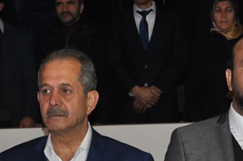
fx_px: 989
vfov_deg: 9.2
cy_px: 215
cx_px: 187
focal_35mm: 147
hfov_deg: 14.0
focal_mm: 29
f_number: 4.5
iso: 800
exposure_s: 1/60
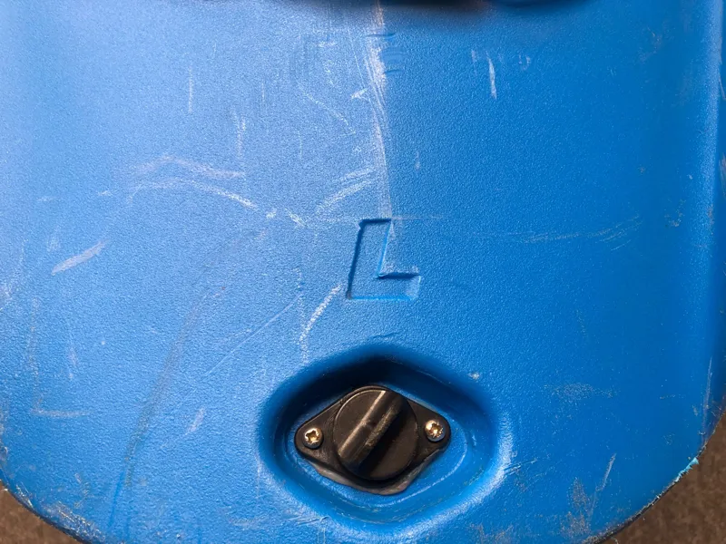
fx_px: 587
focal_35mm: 28
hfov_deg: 63.4
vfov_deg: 49.7
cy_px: 272
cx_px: 363
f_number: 1.8
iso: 25
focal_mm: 4
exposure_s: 1/33
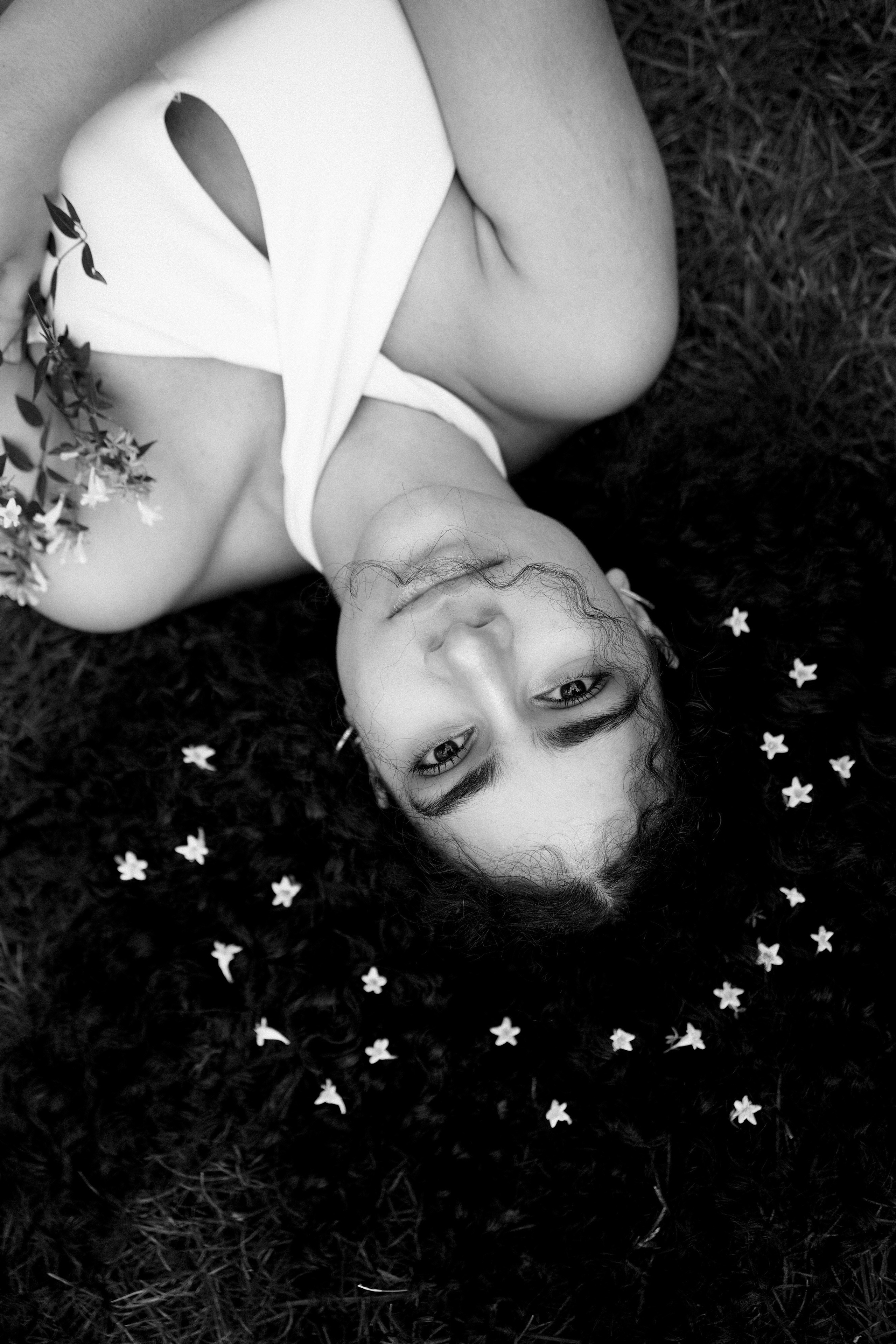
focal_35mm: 35
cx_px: 448
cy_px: 672
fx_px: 1307
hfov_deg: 37.9
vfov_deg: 54.4
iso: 125
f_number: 2.8
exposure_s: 1/250
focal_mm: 35
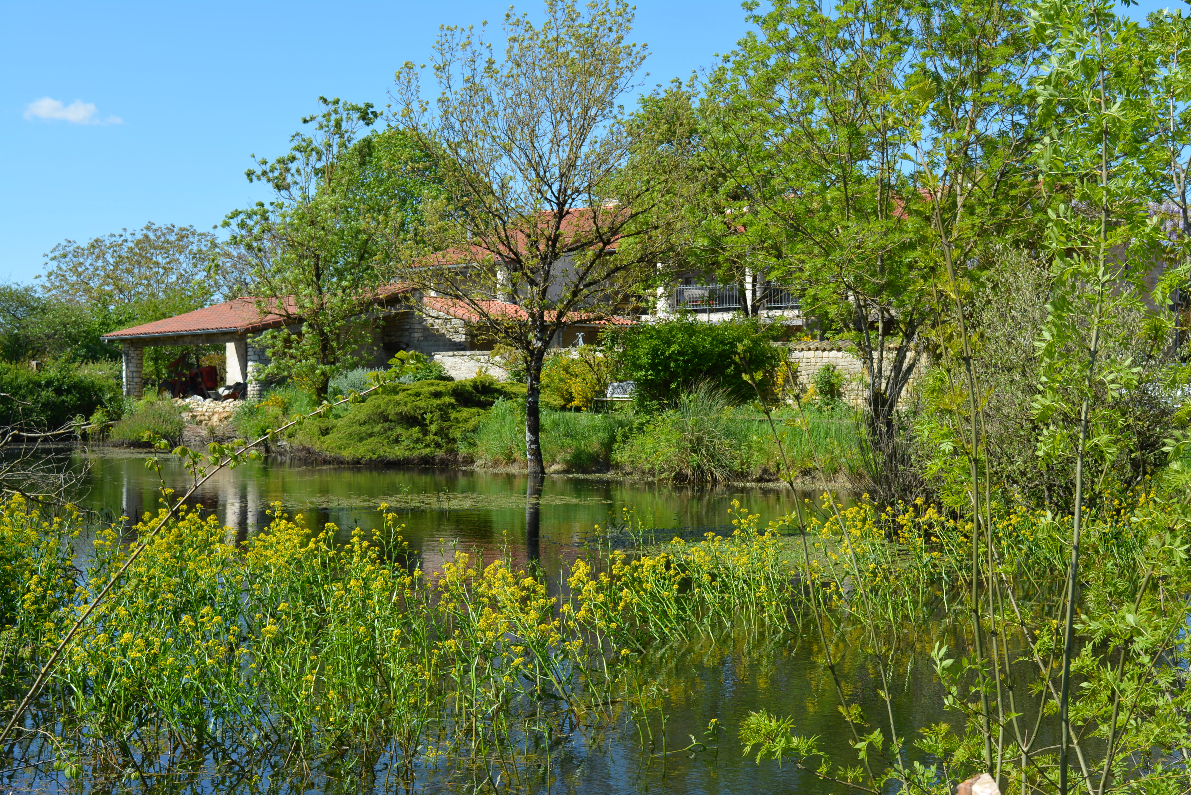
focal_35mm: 51
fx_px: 1688
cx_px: 596
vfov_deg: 26.5
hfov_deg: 38.9
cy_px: 398
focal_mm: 34
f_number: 8
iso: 110
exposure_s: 1/250
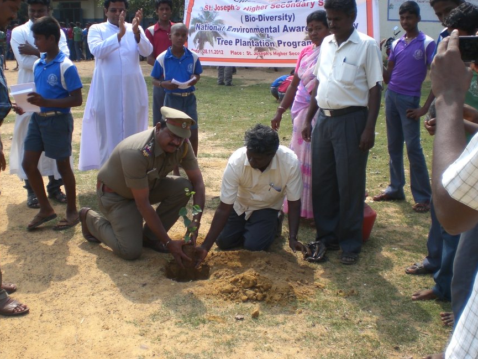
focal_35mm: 45
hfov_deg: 42.0
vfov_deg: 32.2
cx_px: 215
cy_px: 159
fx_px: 621
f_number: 3.1
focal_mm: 6.3
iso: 50
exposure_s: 1/320
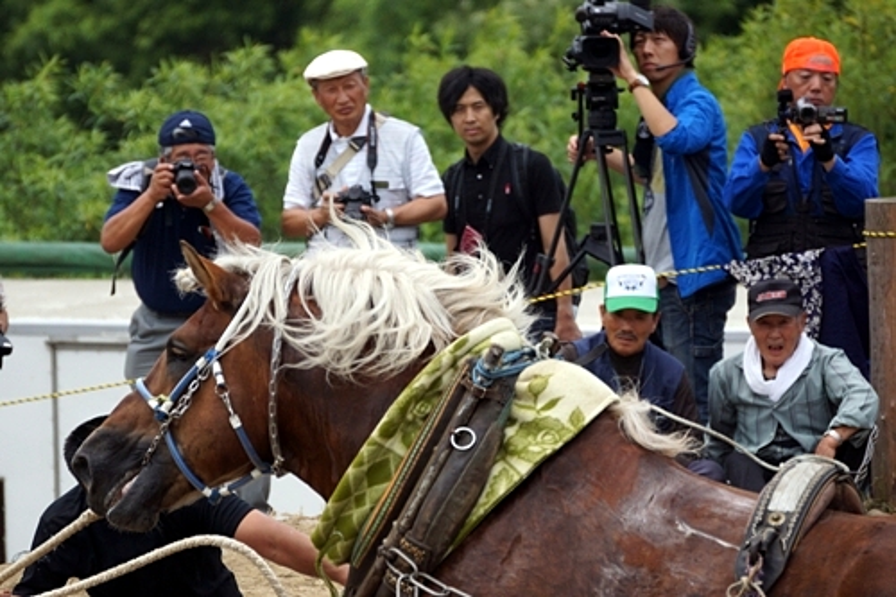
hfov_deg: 4.6
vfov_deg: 3.1
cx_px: 448
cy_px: 298
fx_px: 11196
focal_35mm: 450
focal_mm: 300
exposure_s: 1/2000
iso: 400
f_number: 5.6
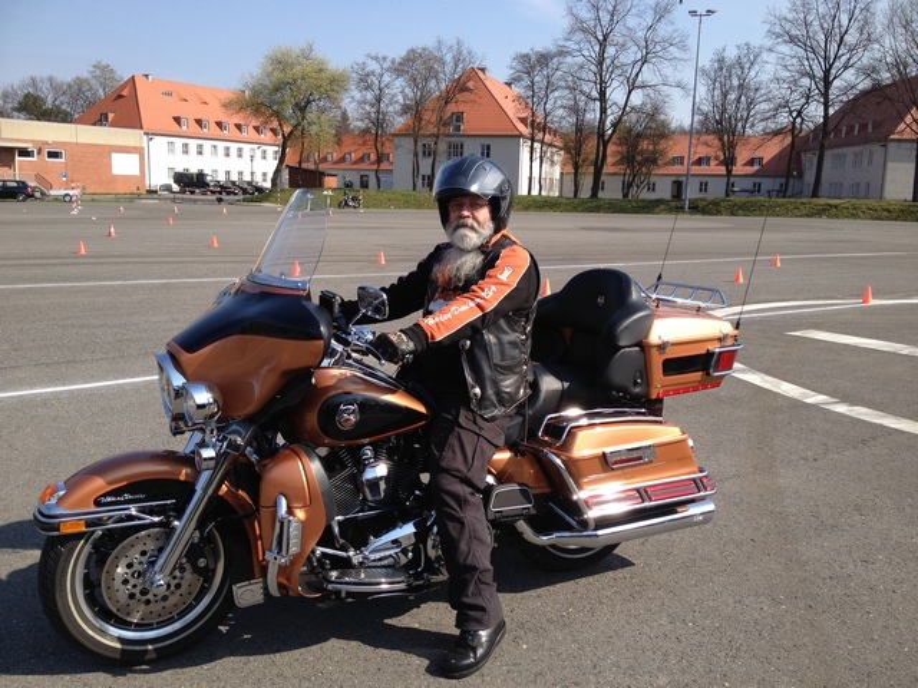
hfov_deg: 52.6
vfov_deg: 40.7
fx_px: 928
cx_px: 459
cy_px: 344
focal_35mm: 35
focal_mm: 4.28
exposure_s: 1/1104
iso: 50
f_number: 2.4
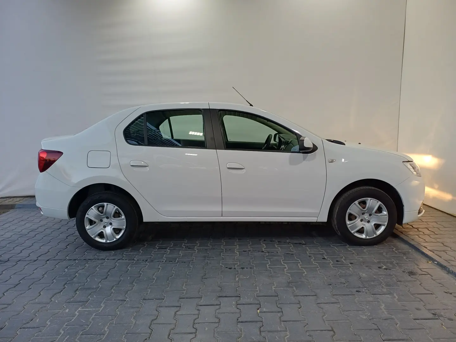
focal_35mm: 25
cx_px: 228
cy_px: 171
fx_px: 329
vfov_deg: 54.9
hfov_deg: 69.4
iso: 80
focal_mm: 4.65
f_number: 1.8
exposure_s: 1/100
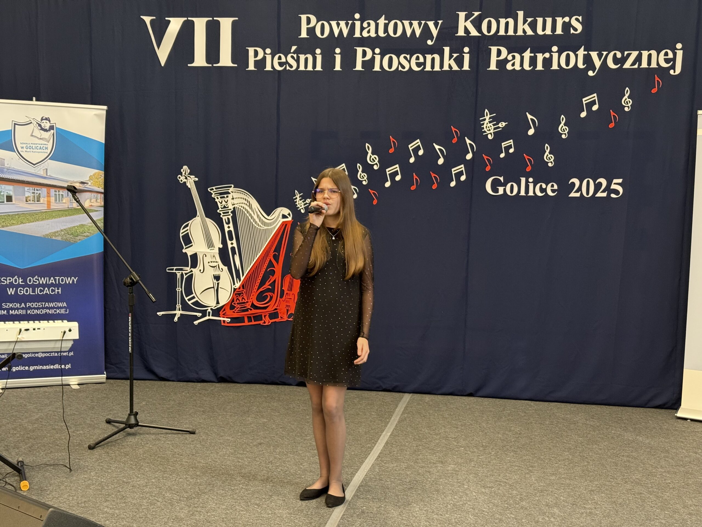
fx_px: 973
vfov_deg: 30.3
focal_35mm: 48
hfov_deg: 39.7
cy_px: 264
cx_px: 351
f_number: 1.78
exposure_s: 1/60
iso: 160
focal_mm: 6.76
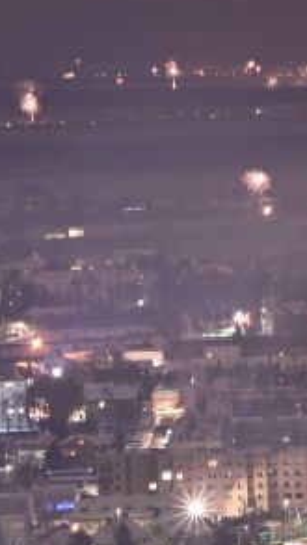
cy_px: 378
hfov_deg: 5.1
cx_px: 828
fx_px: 3311
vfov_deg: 9.4
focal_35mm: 229
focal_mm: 50
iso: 160
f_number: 11
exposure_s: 30
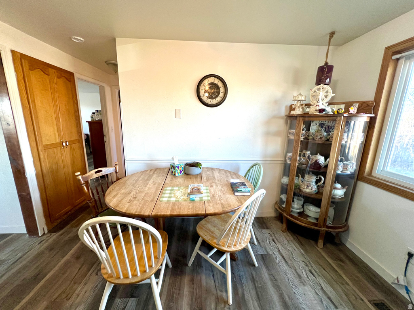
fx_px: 155
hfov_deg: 106.2
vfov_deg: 89.9
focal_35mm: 13
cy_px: 155
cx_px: 207
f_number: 1.8
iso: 200
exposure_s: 1/120
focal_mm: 1.57
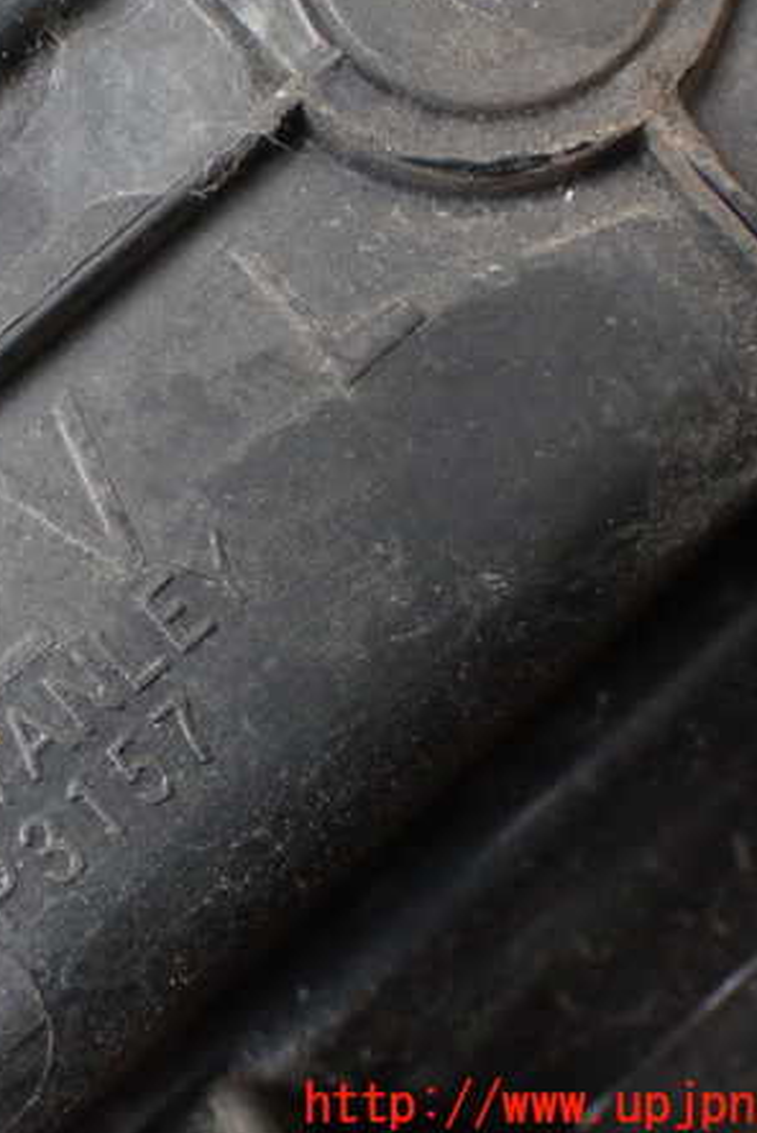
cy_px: 563
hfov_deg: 17.8
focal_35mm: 76
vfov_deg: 26.6
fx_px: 2393
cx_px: 115
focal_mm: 9.65
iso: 1000
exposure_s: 1/50
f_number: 3.3
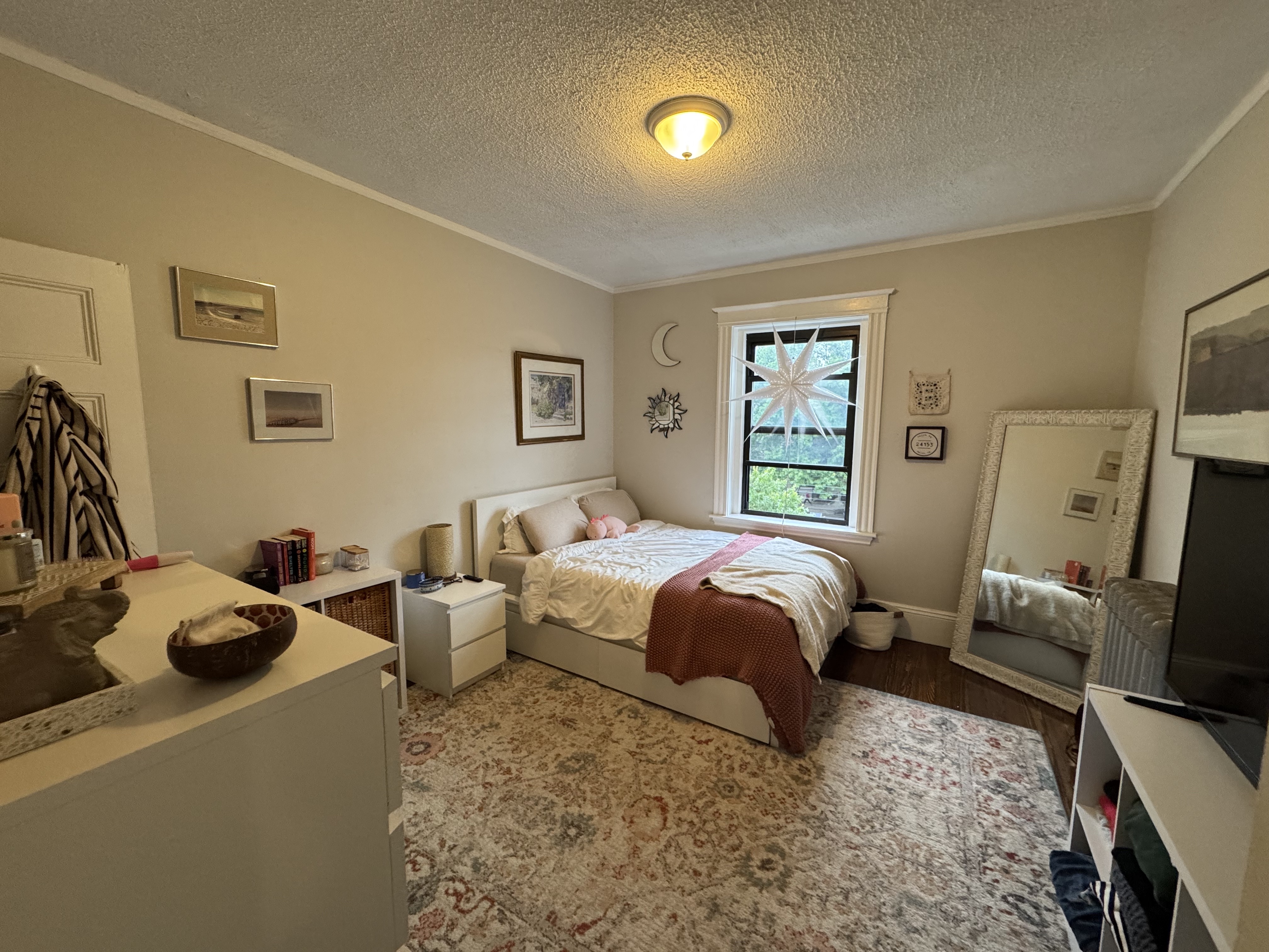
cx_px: 634
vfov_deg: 85.7
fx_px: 513
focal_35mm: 14
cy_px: 476
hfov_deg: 102.1
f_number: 2.2
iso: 320
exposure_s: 1/120
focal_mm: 2.22
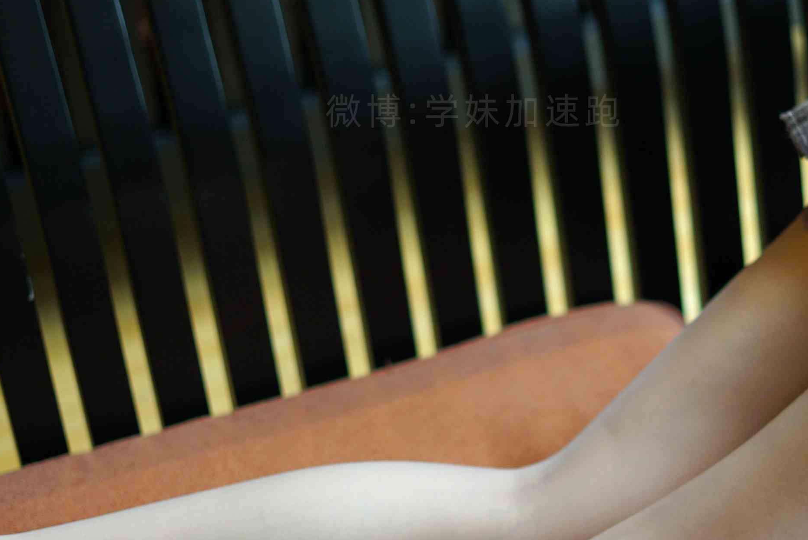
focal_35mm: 114
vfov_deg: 12.0
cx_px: 590
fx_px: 2560
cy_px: 482
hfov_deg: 17.8
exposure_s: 1/320
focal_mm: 50
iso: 200
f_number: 1.8
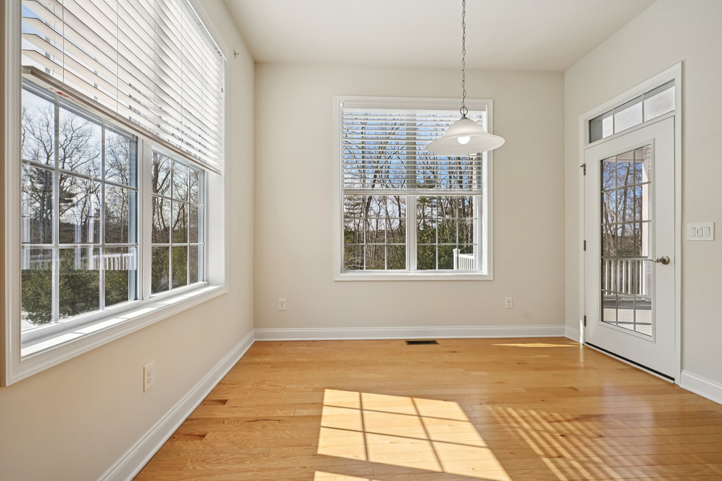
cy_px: 240
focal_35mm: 16
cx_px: 361
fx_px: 321
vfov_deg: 73.7
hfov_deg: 96.7
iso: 400
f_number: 8
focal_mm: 16
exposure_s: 1/500
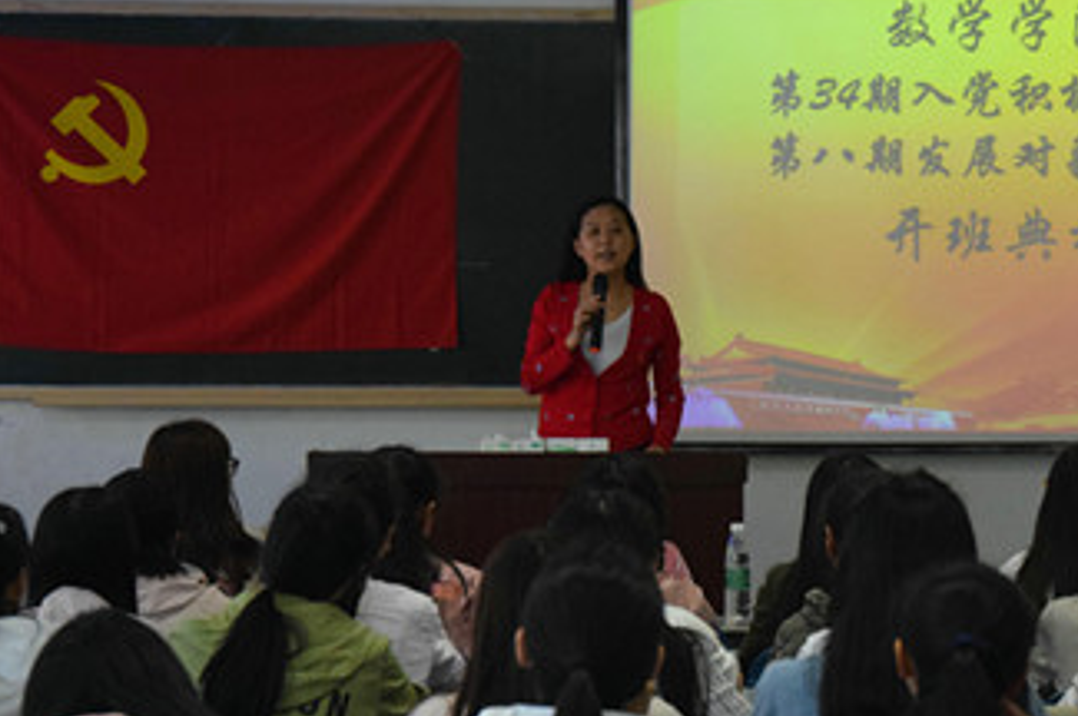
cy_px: 376
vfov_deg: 10.2
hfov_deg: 15.3
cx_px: 740
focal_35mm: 134
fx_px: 4008
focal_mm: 58
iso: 3200
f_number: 5
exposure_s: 1/250
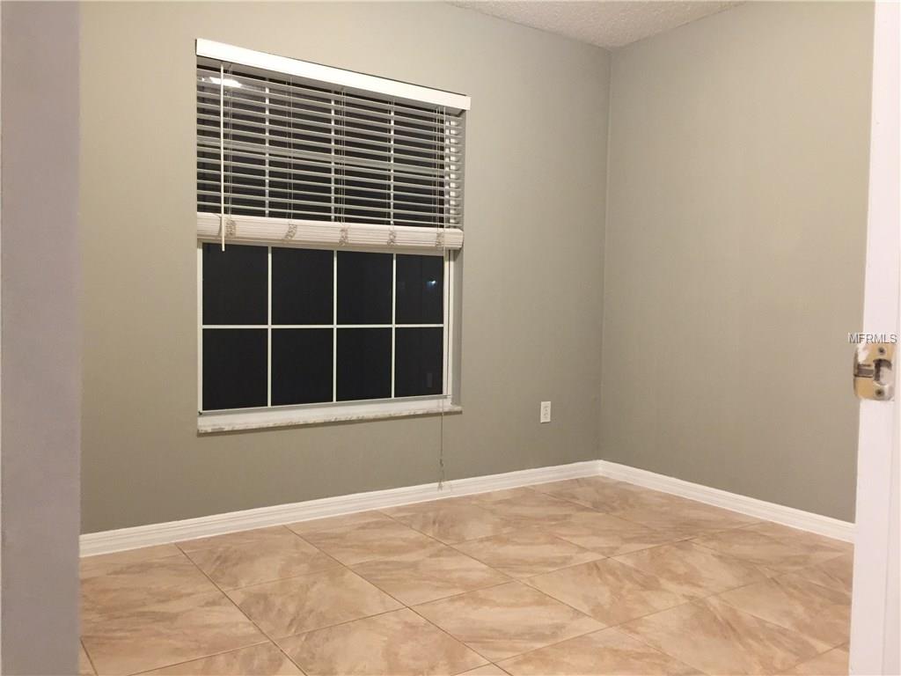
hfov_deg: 61.7
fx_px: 755
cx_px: 450
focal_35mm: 29
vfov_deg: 48.2
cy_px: 338
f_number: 2.2
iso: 160
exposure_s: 1/15
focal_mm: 4.15
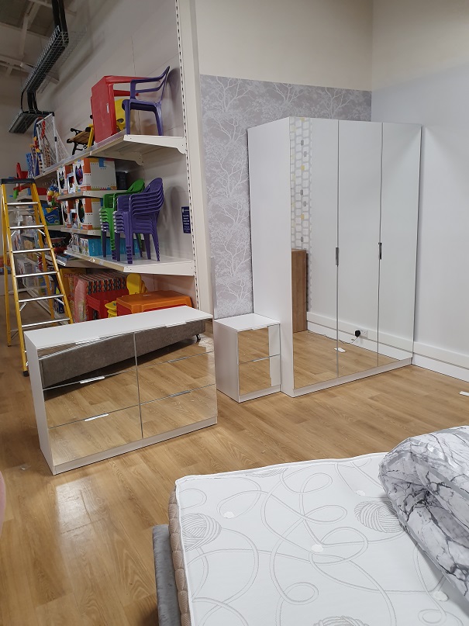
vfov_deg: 67.3
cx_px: 234
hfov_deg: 53.1
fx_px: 470
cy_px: 313
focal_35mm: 26
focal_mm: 4.32
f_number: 2.4
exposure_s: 1/100
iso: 125
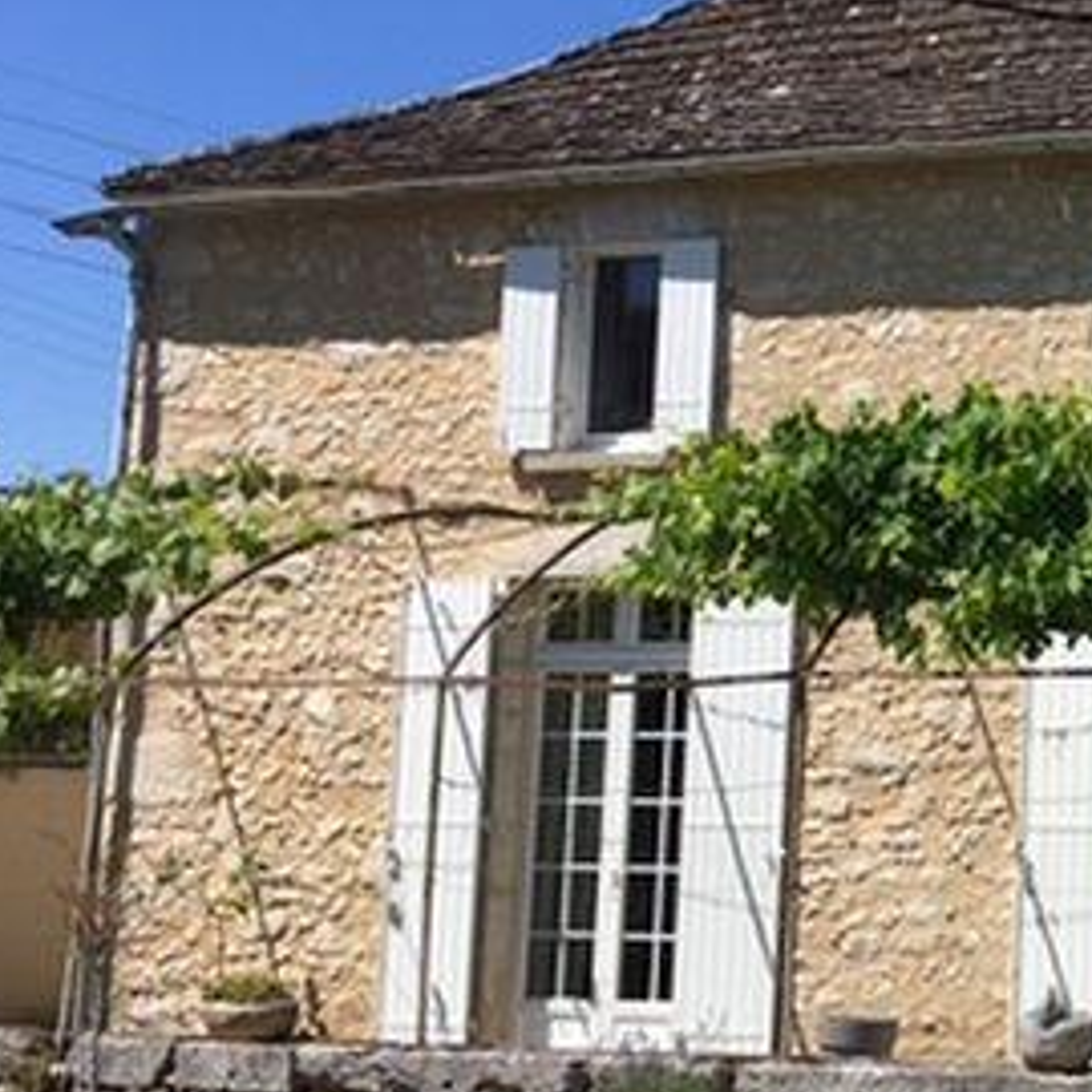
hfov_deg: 20.0
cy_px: 429
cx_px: 1589
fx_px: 2712
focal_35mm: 76
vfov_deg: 22.7
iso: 25
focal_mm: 4.15
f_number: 2.2
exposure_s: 1/1789
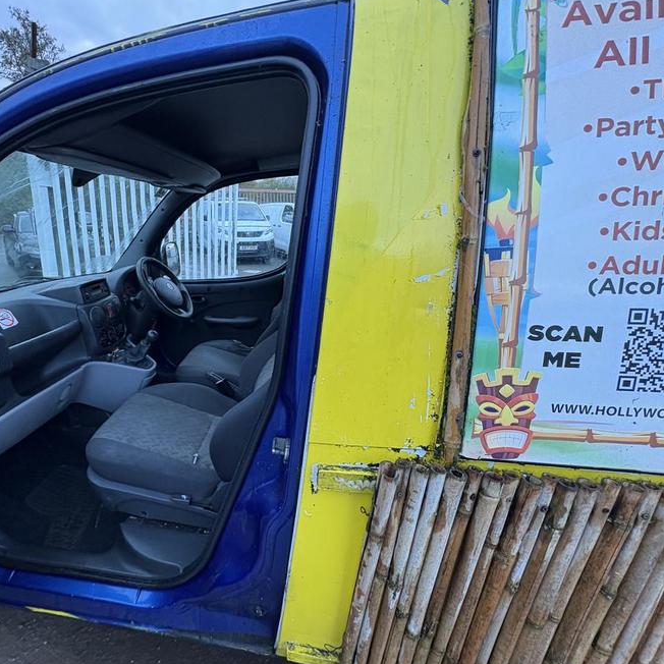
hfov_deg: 82.1
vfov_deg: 84.0
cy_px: 332
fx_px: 369
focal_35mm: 17
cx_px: 241
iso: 160
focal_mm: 2.22
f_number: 2.2
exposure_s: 1/99
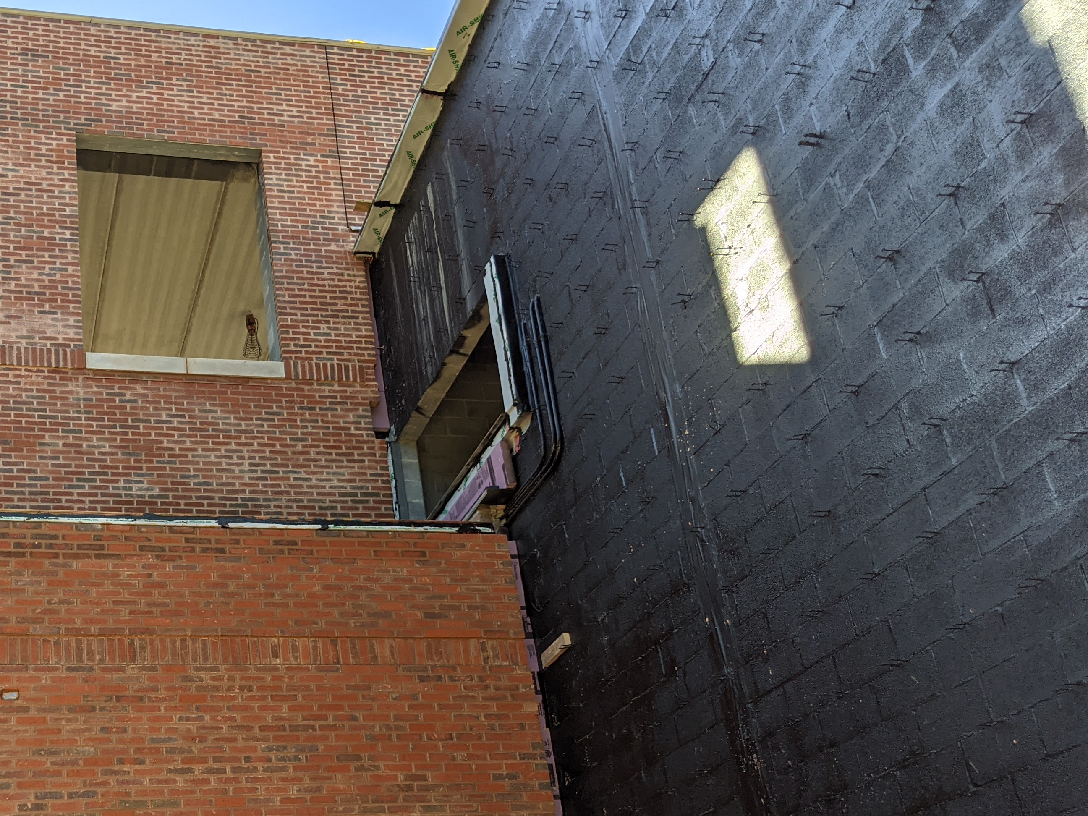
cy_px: 615
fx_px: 1320
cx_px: 248
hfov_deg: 43.1
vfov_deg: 33.6
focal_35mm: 42
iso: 36
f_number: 1.8
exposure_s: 1/711
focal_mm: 4.44
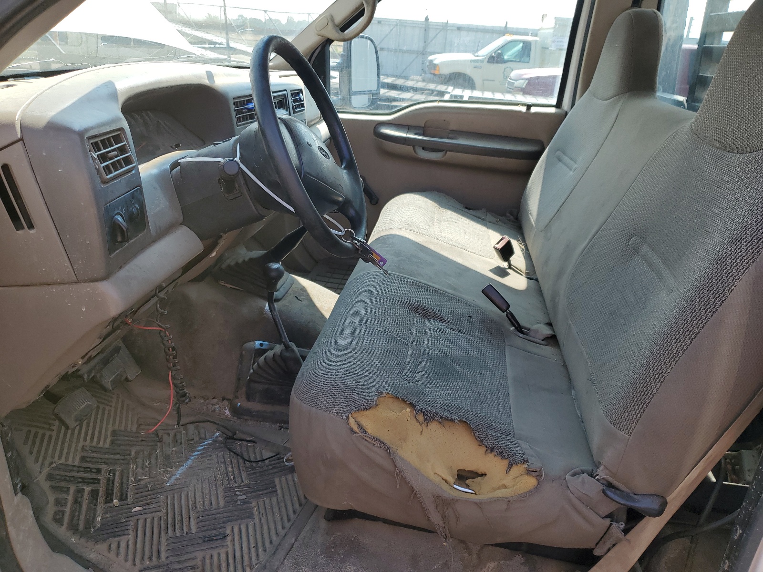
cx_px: 382
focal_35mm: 26
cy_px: 286
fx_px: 573
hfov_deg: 67.3
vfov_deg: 53.1
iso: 50
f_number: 1.5
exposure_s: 1/909
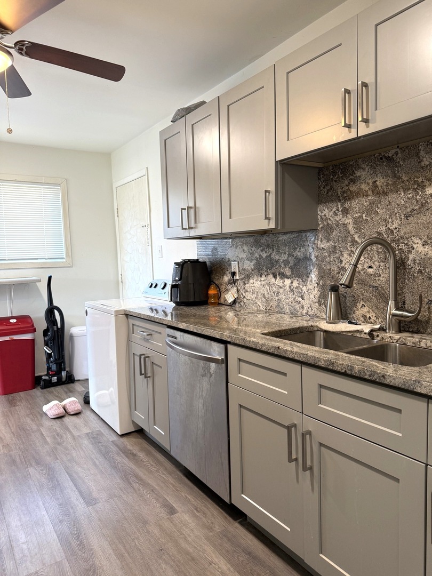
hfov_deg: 56.8
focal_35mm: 24
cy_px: 288
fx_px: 399
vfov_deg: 71.6
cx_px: 216
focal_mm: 6.76
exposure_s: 1/60
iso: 160
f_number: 1.78
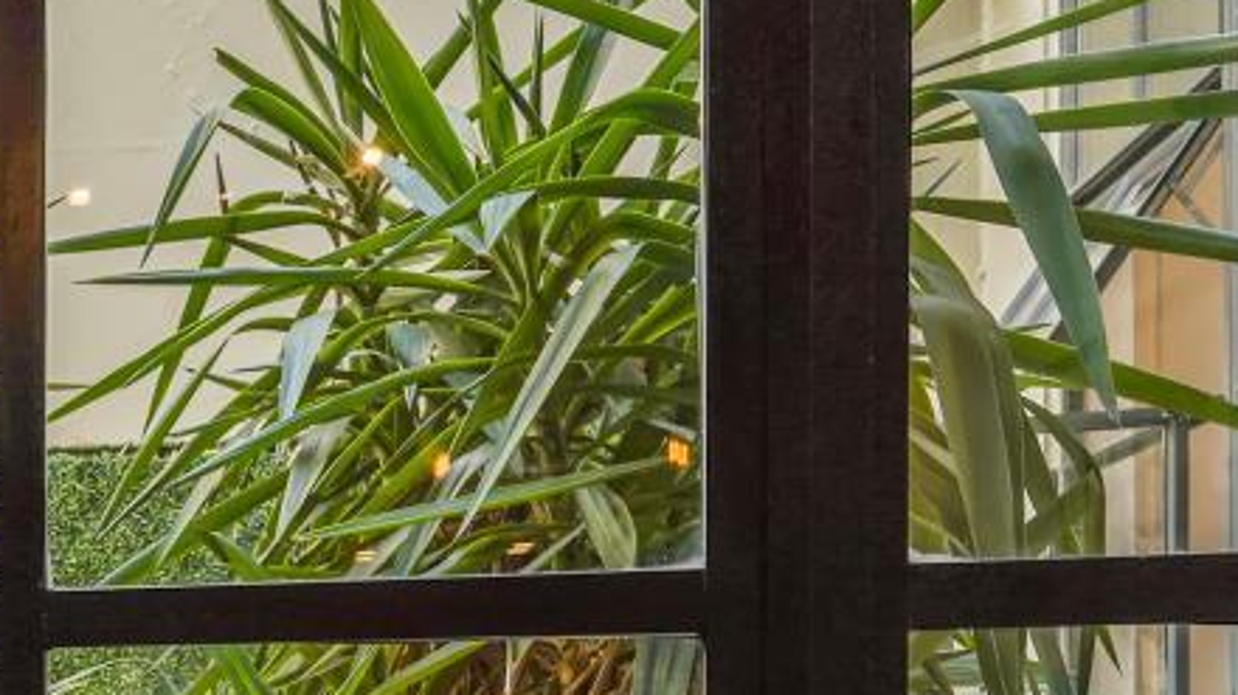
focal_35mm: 50
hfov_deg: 35.8
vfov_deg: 22.3
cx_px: -93
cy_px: 805
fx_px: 1641
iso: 100
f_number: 8
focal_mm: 14
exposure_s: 1/3
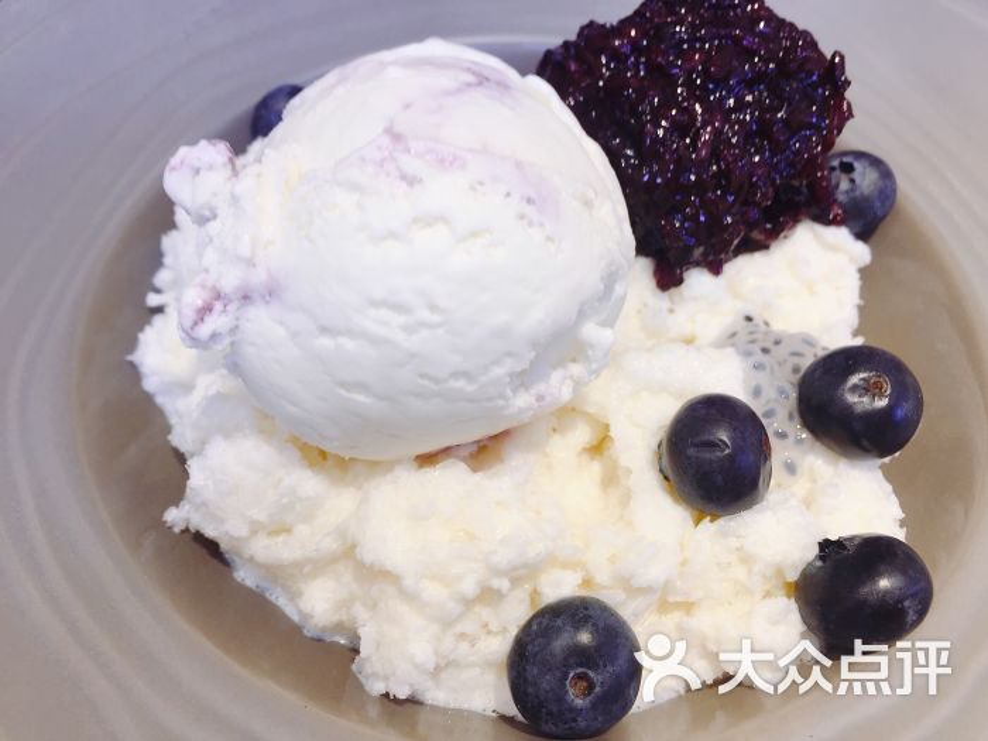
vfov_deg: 48.2
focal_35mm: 29
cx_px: 494
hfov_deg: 61.7
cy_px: 370
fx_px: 828
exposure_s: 1/50
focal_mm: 4.15
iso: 32
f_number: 2.2
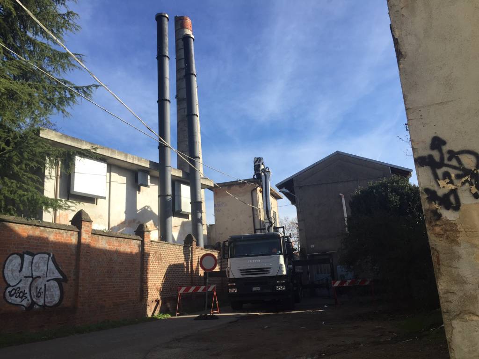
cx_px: 240
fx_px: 401
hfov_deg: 61.7
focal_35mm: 29
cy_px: 180
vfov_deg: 48.2
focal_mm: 4.15
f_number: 2.2
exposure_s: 1/1236
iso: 32
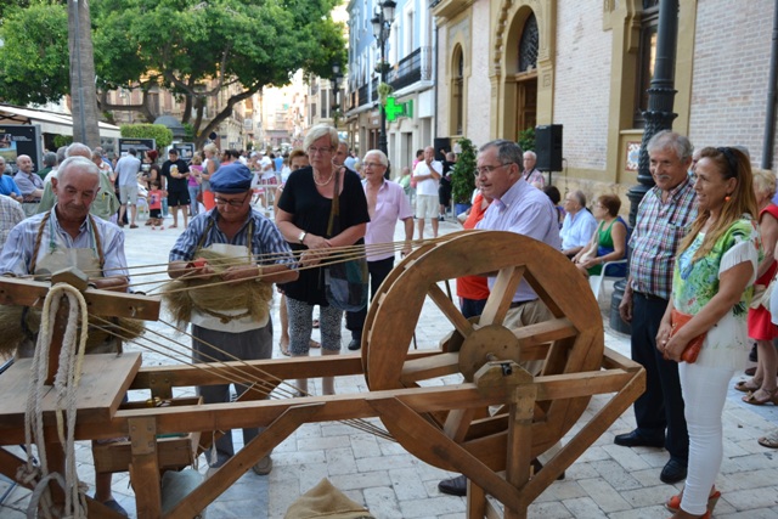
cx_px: 389
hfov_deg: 67.4
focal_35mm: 27
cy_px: 260
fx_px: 584
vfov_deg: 48.0
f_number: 4.5
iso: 400
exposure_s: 1/80
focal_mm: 18
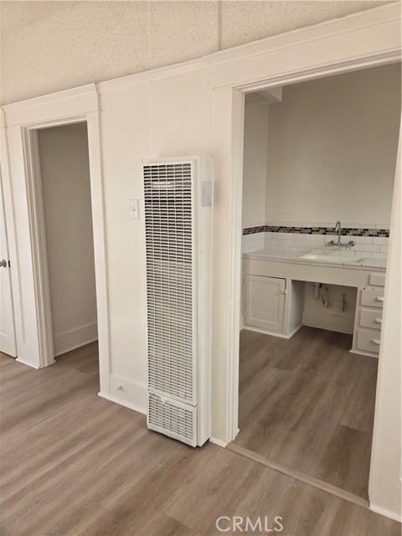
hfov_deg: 58.9
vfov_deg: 73.9
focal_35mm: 23
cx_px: 201
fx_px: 356
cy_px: 268
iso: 50
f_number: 1.8
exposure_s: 1/180
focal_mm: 5.4
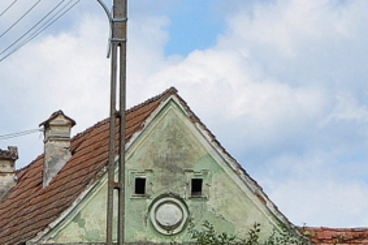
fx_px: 3768
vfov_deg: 3.7
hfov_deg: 5.5
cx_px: -234
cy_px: 384
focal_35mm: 369
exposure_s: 1/200
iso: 400
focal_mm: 58
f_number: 16
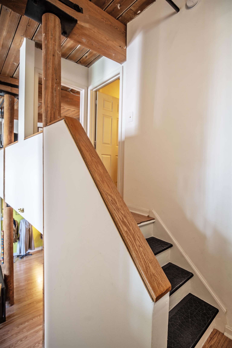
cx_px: 116
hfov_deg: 67.4
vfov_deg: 90.0
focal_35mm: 18
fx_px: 174
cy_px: 174
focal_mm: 18
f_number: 4
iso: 100
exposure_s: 1/2
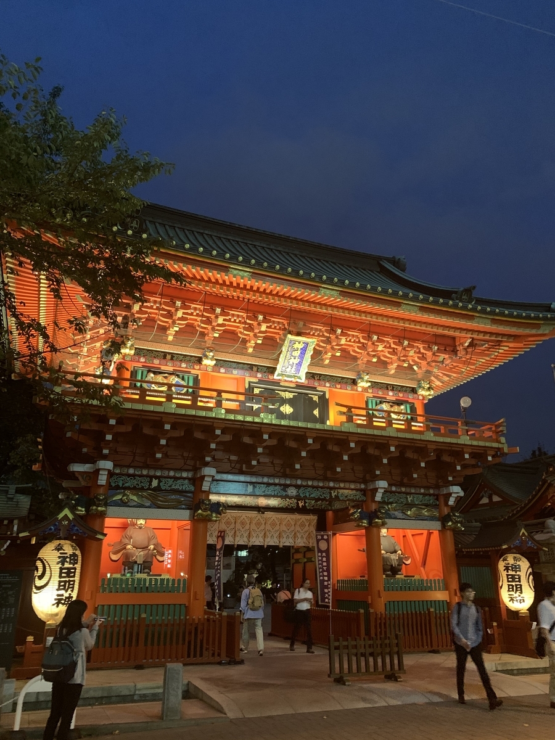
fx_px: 556
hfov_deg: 53.1
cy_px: 370
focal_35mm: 26
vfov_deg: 67.3
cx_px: 278
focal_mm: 4.25
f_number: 1.8
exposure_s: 1/25
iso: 640
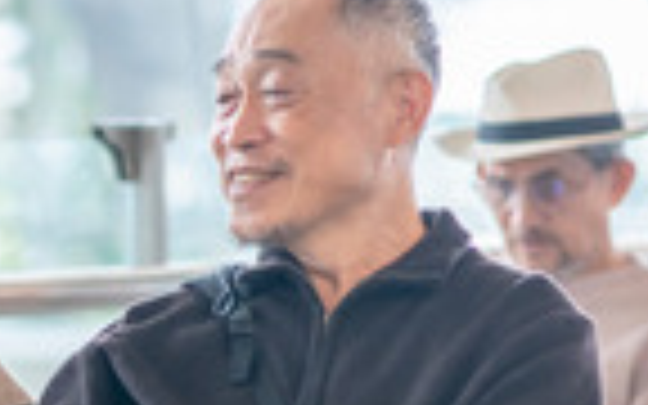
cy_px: 488
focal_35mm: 325
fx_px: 5740
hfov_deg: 6.4
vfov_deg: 4.0
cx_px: -331
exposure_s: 1/250
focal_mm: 85
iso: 800
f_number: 2.2
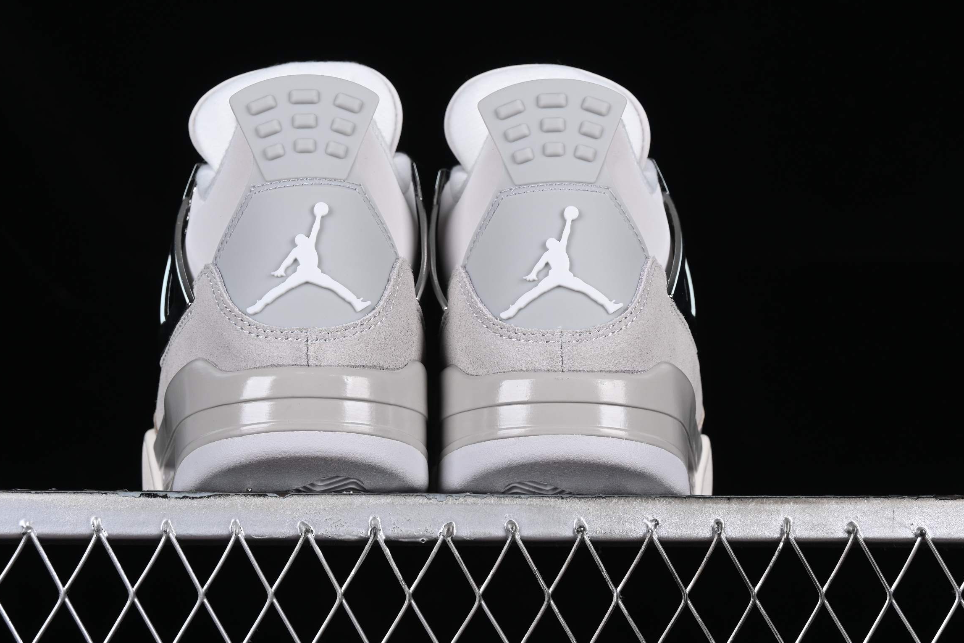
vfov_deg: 15.0
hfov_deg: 22.4
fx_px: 2437
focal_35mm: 91
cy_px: 259
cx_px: 425
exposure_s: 1/80
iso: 160
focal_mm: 50
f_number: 8
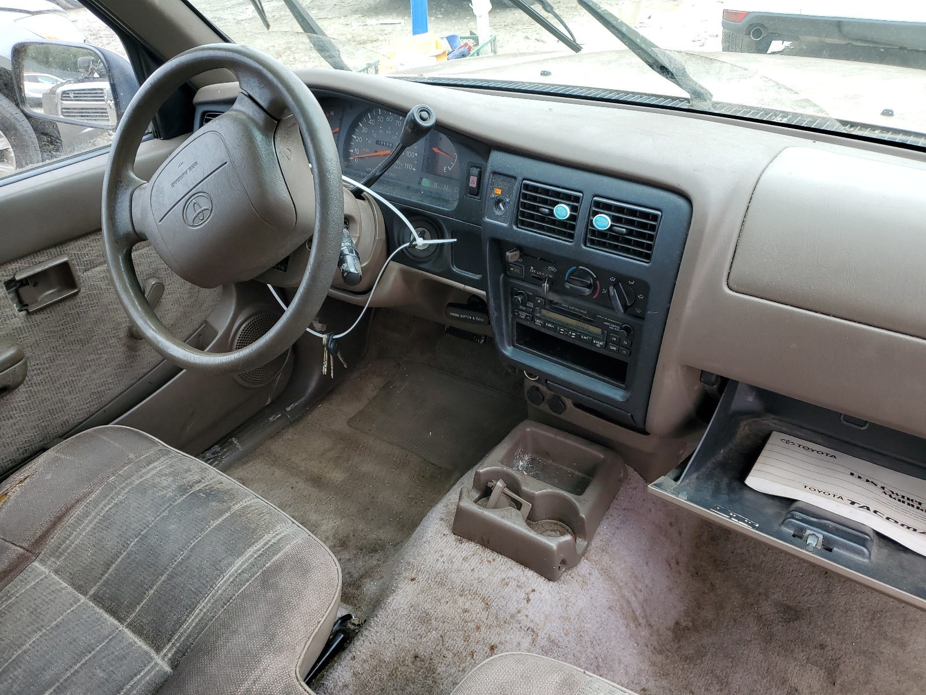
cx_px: 463
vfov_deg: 53.1
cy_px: 348
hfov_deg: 67.3
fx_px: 696
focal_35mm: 26
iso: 50
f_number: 1.5
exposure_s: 1/250
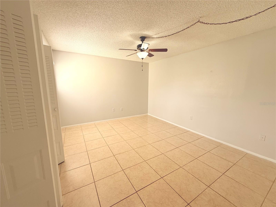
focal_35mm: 14
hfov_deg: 102.1
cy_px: 104
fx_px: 112
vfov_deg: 85.7
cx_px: 138
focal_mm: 2.22
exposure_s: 1/120
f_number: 2.2
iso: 80
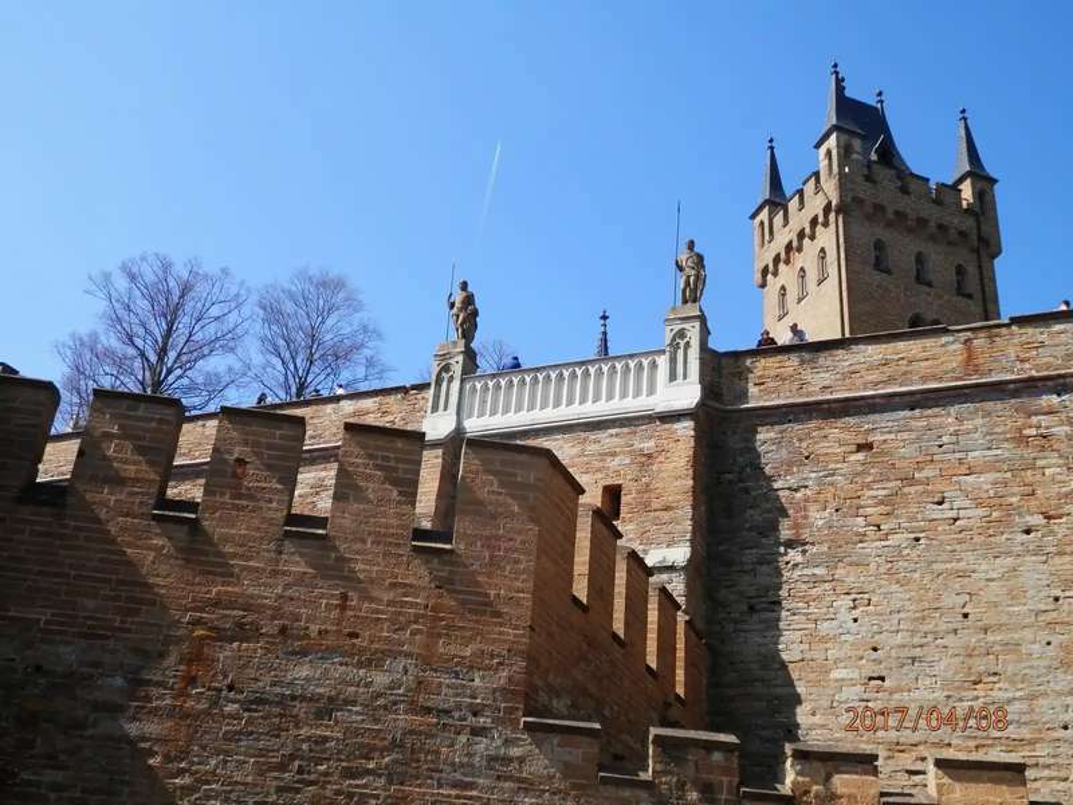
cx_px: 536
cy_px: 402
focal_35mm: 37
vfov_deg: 38.7
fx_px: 1147
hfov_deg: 50.1
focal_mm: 6.6
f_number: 3.6
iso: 80
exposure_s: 1/640
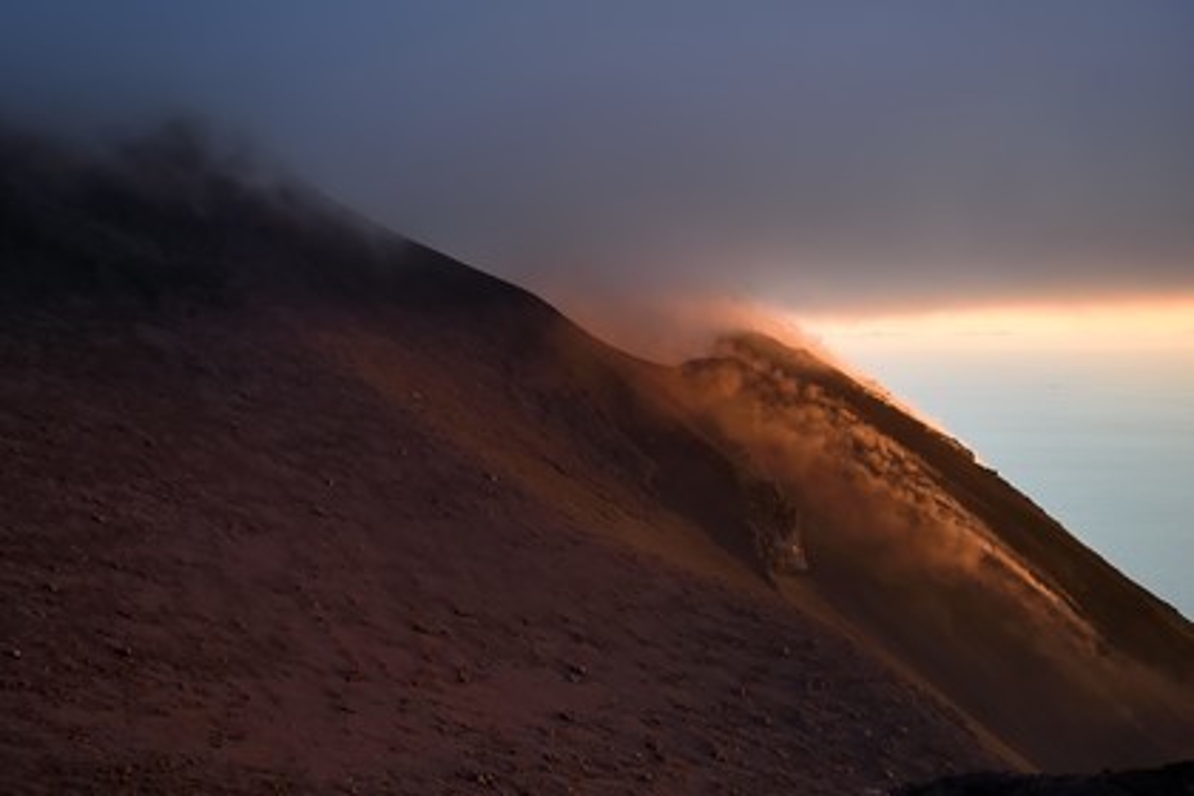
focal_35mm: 31
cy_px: 398
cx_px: 597
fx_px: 1028
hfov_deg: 60.3
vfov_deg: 42.3
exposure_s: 1/400
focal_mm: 31
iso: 400
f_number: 2.8
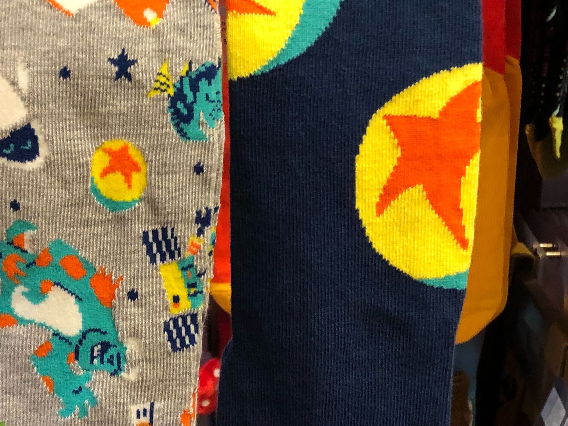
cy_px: 280
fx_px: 1050
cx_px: 211
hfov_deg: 30.1
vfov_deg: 22.8
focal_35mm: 64
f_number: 1.8
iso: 100
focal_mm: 3.99
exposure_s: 1/13
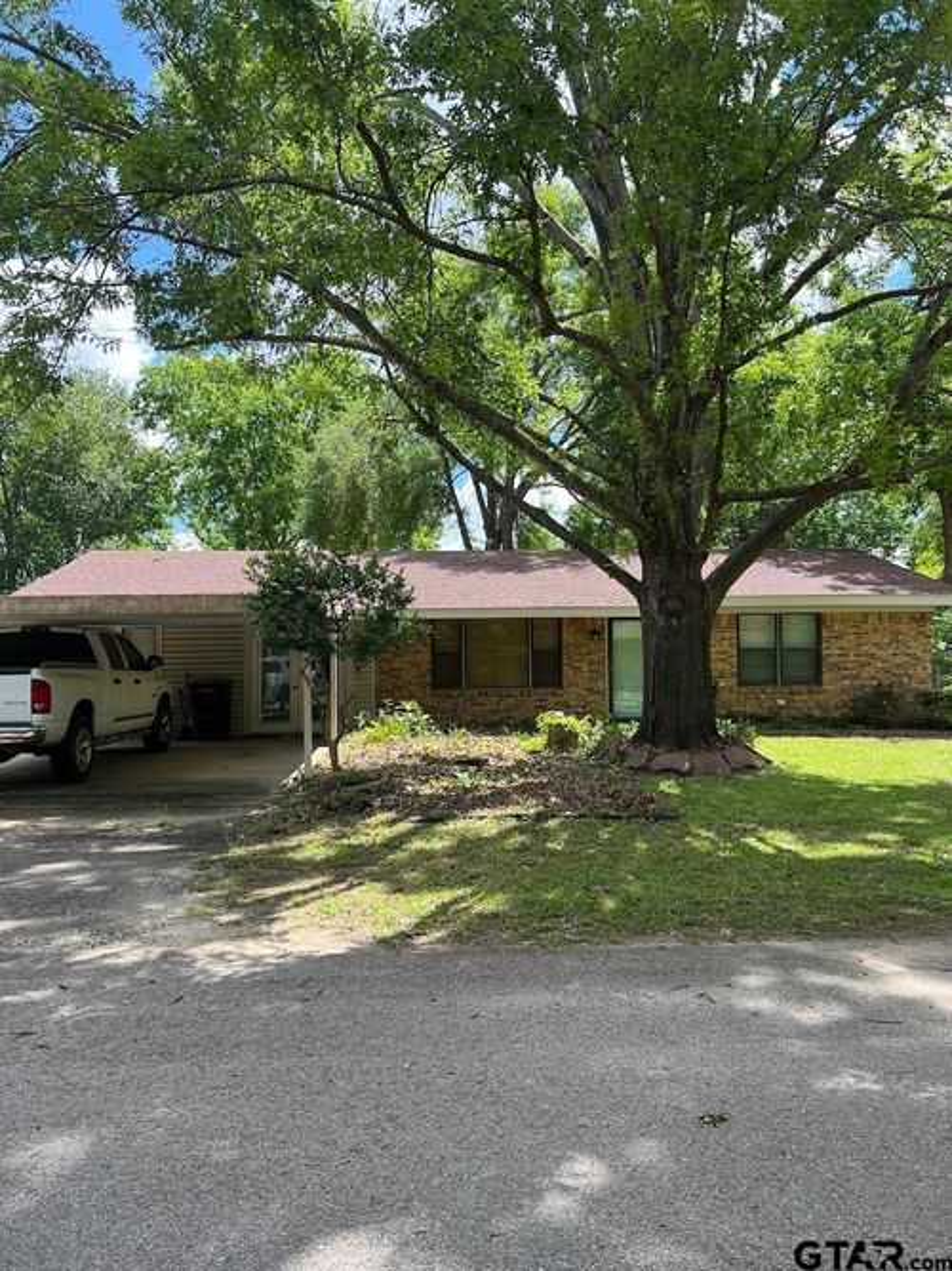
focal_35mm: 26
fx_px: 954
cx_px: 476
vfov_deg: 67.3
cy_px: 636
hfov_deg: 53.0
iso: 50
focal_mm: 5.7
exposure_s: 1/1079
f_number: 1.5
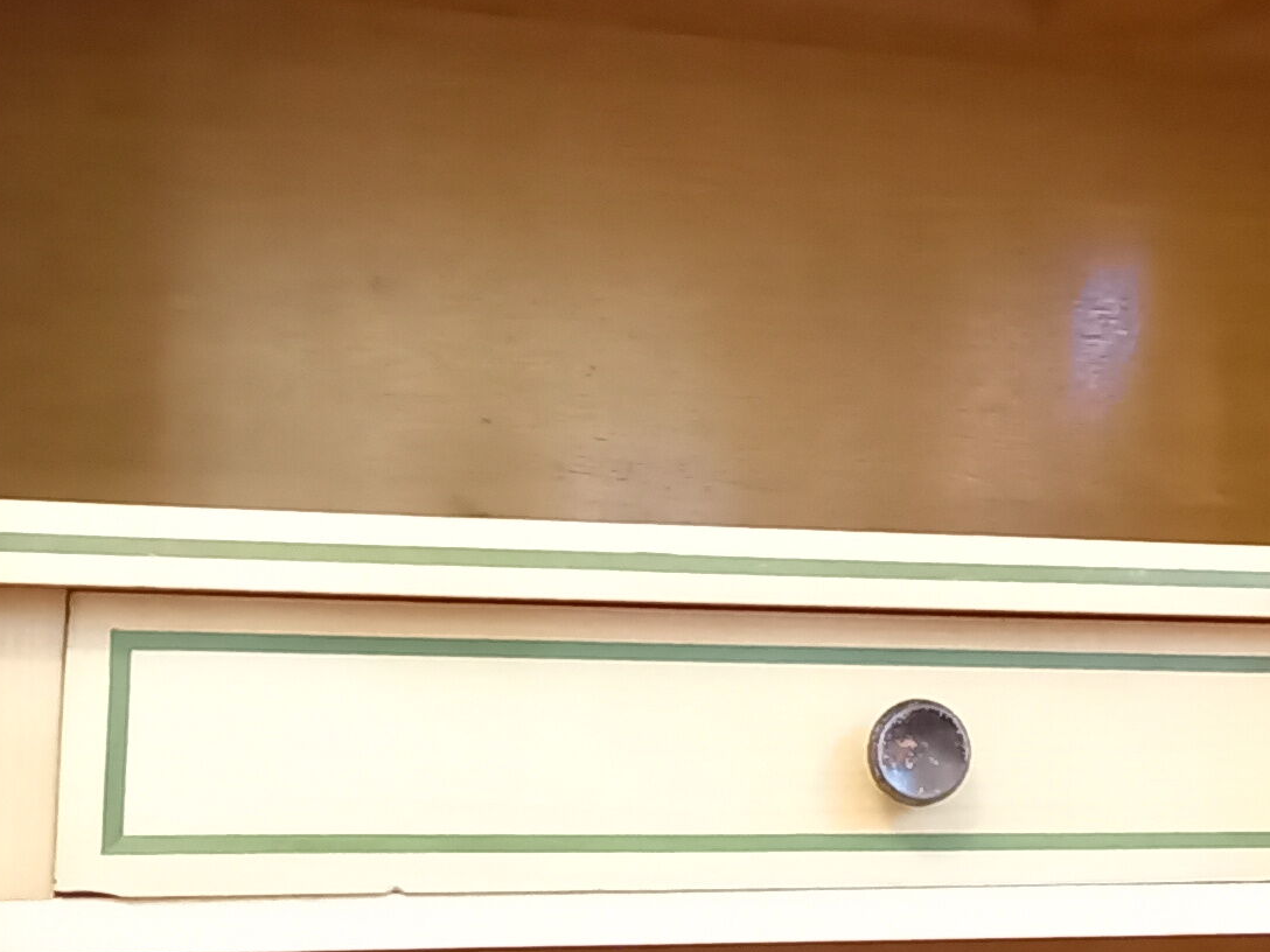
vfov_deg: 36.5
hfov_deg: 47.1
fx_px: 1431
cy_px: 620
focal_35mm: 39
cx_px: 843
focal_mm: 1.42
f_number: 2.2
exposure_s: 1/16.7
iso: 500
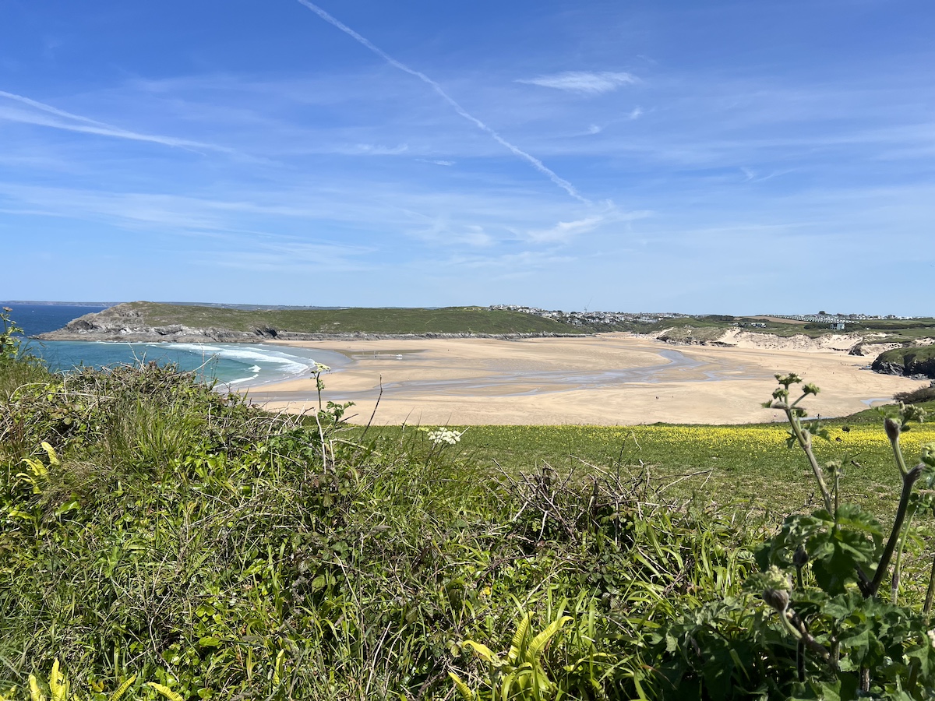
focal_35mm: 26
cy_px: 350
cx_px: 468
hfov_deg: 67.3
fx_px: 702
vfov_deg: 53.1
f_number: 1.5
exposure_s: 1/5882
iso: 50
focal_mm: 5.7
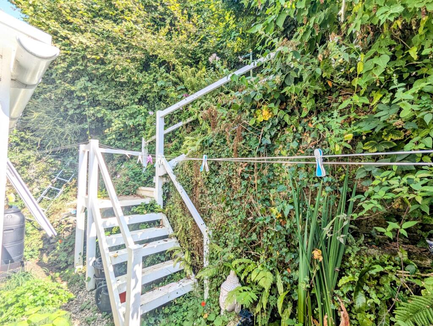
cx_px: 216
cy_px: 163
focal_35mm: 16
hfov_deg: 94.4
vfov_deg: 78.2
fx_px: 200
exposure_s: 1/297
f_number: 2.2
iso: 50
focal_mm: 2.35
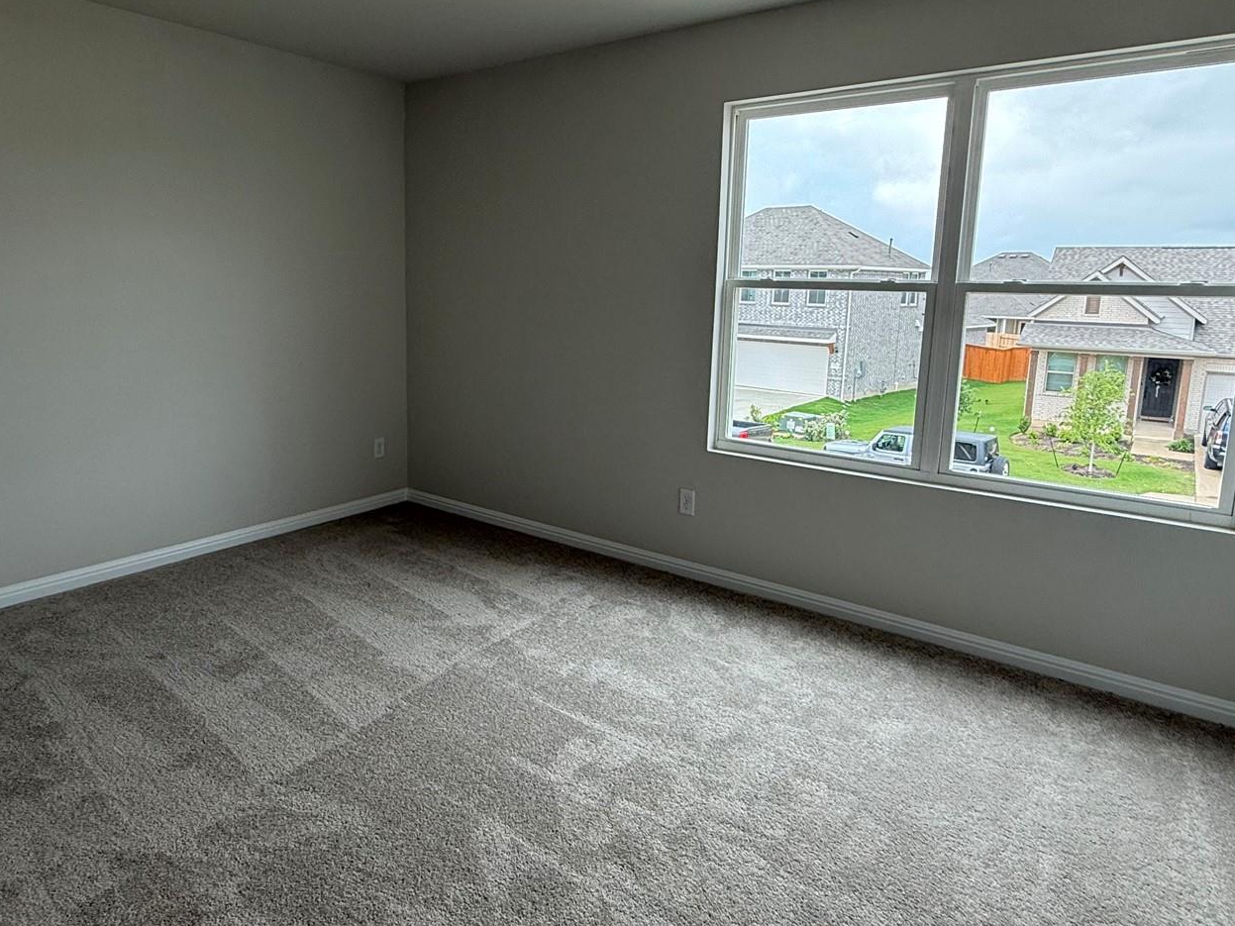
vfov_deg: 58.7
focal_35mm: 23
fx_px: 820
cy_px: 406
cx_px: 534
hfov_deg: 73.6
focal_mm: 2.22
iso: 64
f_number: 2.2
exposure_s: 1/136
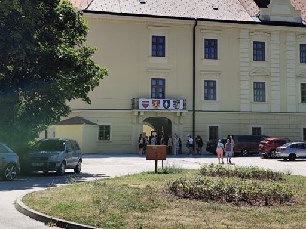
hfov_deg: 27.8
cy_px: 67
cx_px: 222
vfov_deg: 21.2
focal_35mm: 69
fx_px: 610
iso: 50
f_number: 1.65
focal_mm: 6.19
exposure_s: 1/835
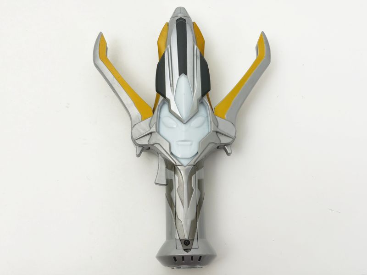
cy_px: 138
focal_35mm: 52
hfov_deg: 36.8
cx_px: 184
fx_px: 551
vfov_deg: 28.0
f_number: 1.6
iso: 32
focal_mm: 5.96
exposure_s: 1/218
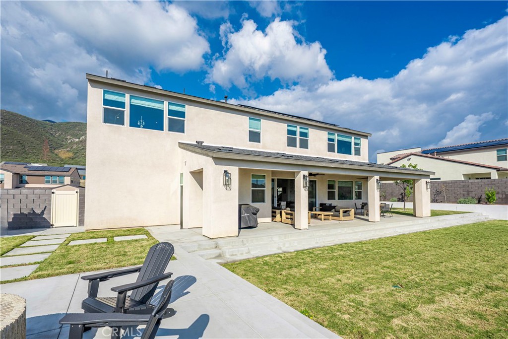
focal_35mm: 16
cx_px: 254
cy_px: 170
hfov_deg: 96.7
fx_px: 226
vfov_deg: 73.8
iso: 320
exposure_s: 1/2500
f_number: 5.6
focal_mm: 16
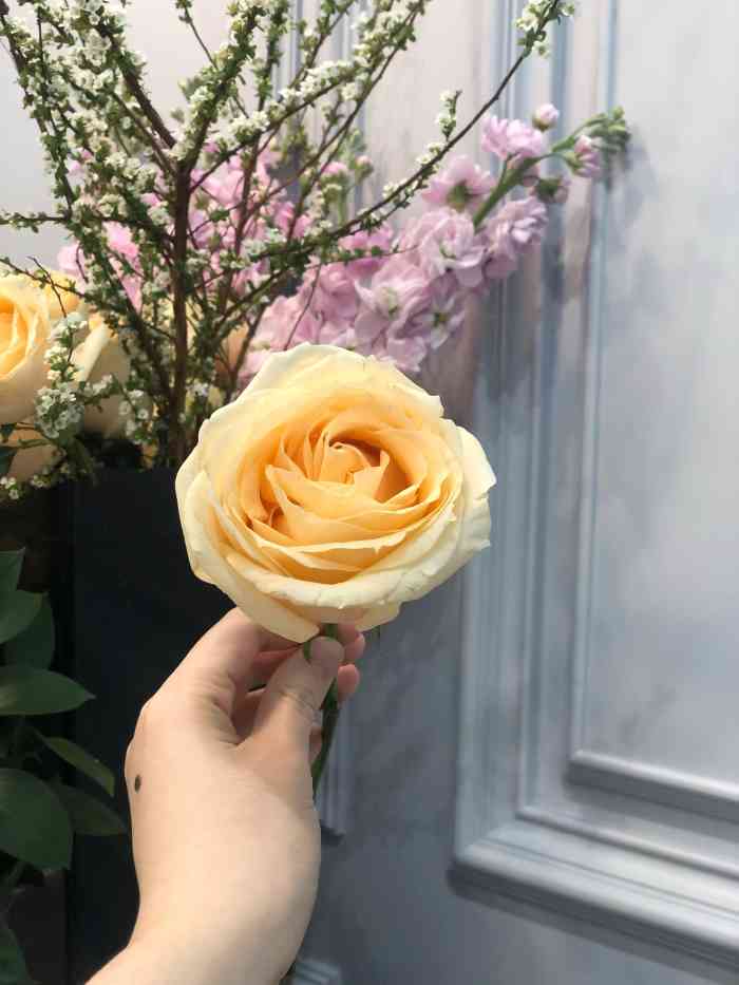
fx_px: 1480
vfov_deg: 36.8
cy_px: 492
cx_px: 370
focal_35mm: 52
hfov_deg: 28.0
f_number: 2.4
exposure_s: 1/33
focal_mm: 6
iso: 100
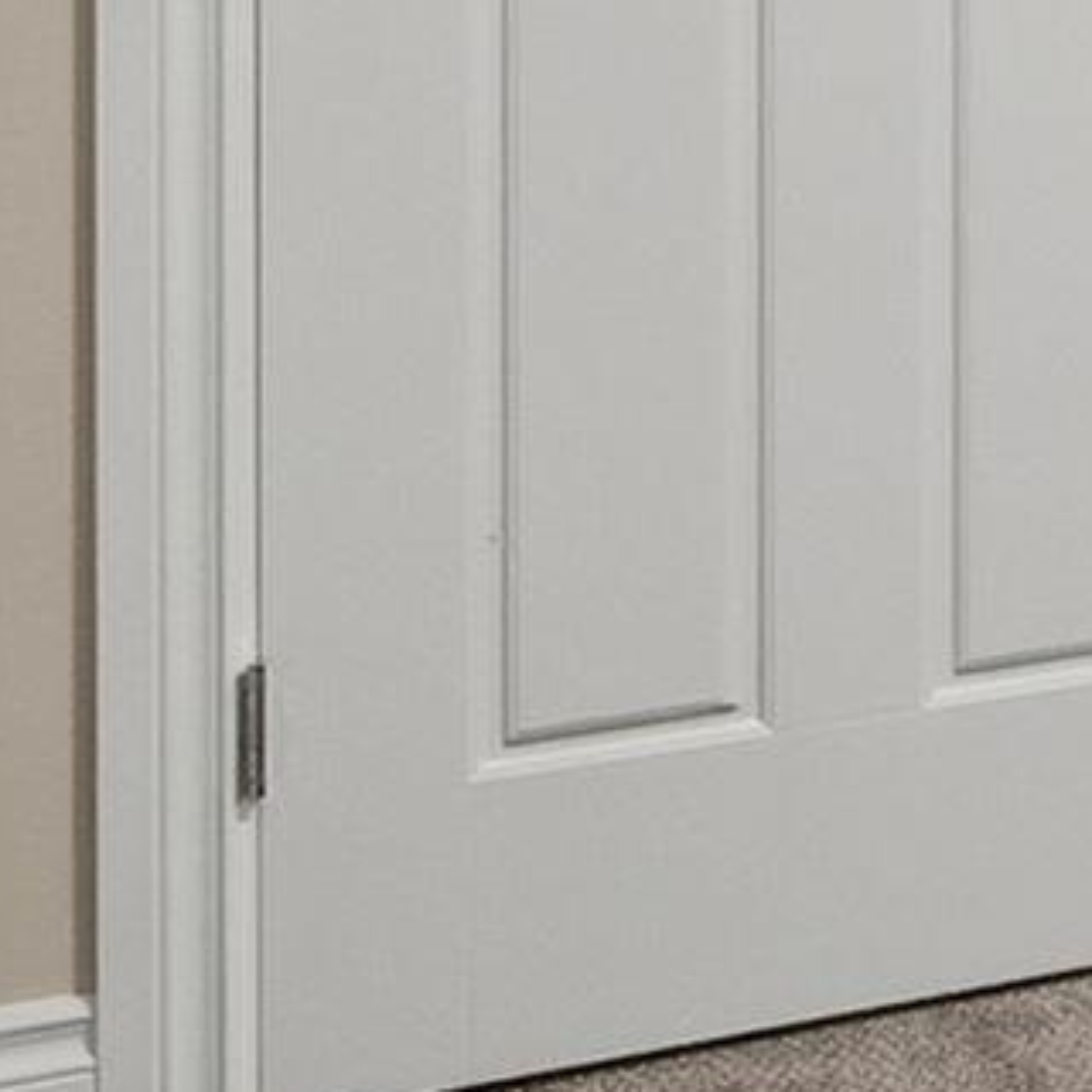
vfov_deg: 14.0
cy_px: -725
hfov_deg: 11.2
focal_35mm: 114
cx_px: 3017
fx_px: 4069
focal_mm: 14
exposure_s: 1/4
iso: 100
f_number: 8
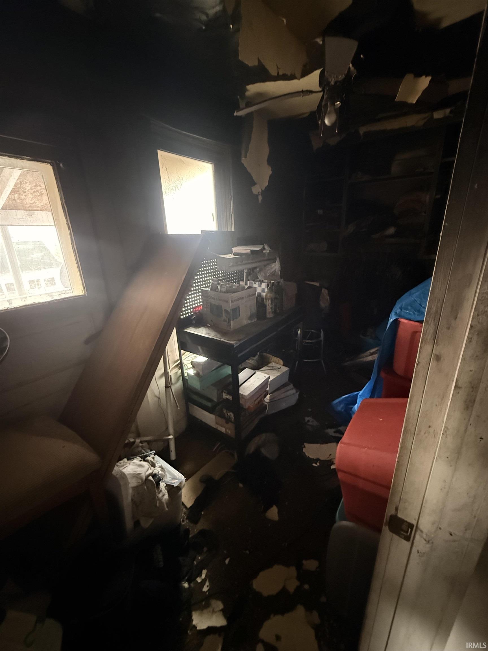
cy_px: 326
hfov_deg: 85.7
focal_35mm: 14
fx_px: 263
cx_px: 244
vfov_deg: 102.1
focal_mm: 2.22
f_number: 2.2
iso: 1600
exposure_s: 1/30
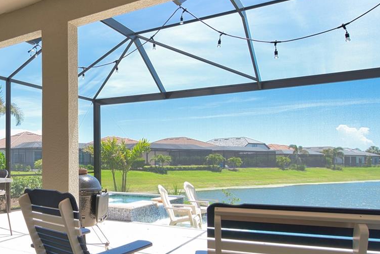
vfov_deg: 38.7
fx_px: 359
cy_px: 151
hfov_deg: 50.2
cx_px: 45
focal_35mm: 34
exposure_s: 1/125
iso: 250
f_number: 8
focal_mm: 16
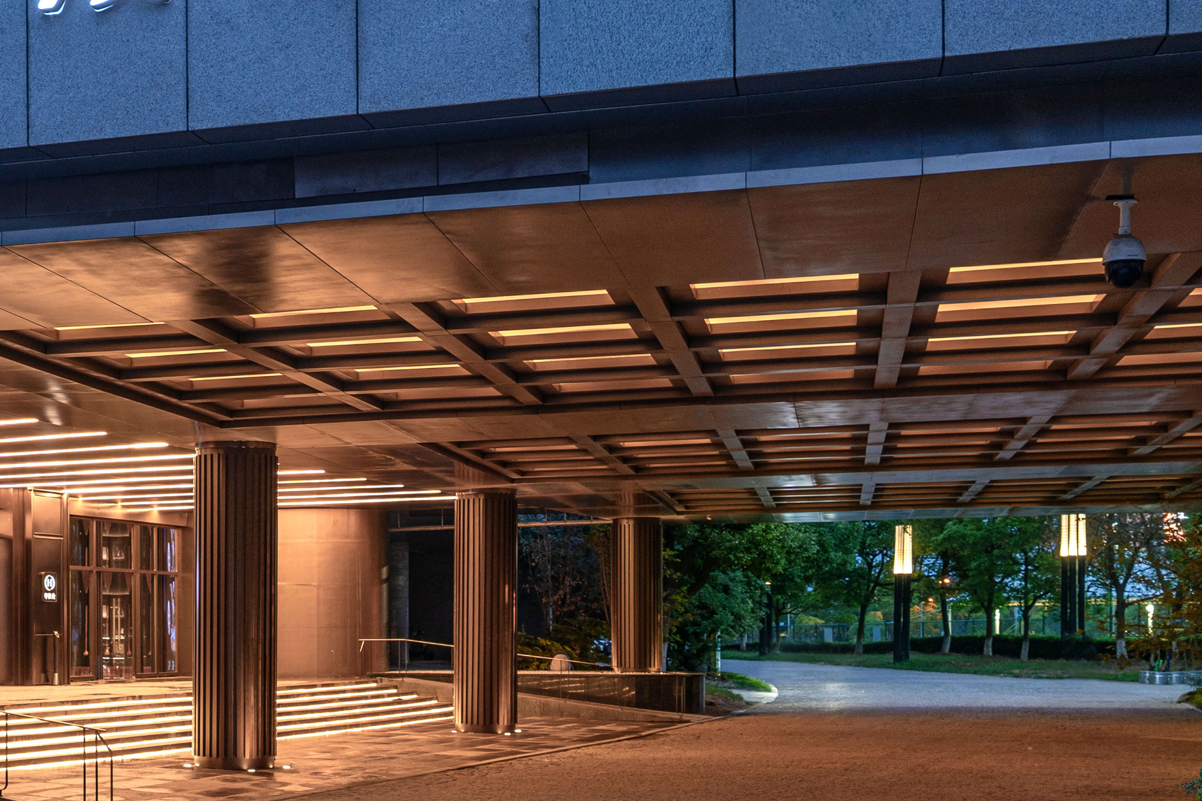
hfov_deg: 39.0
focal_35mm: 46
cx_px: 71
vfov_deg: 26.9
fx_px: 1536
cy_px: -79
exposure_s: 1/3
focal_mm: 15
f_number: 5.6
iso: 50
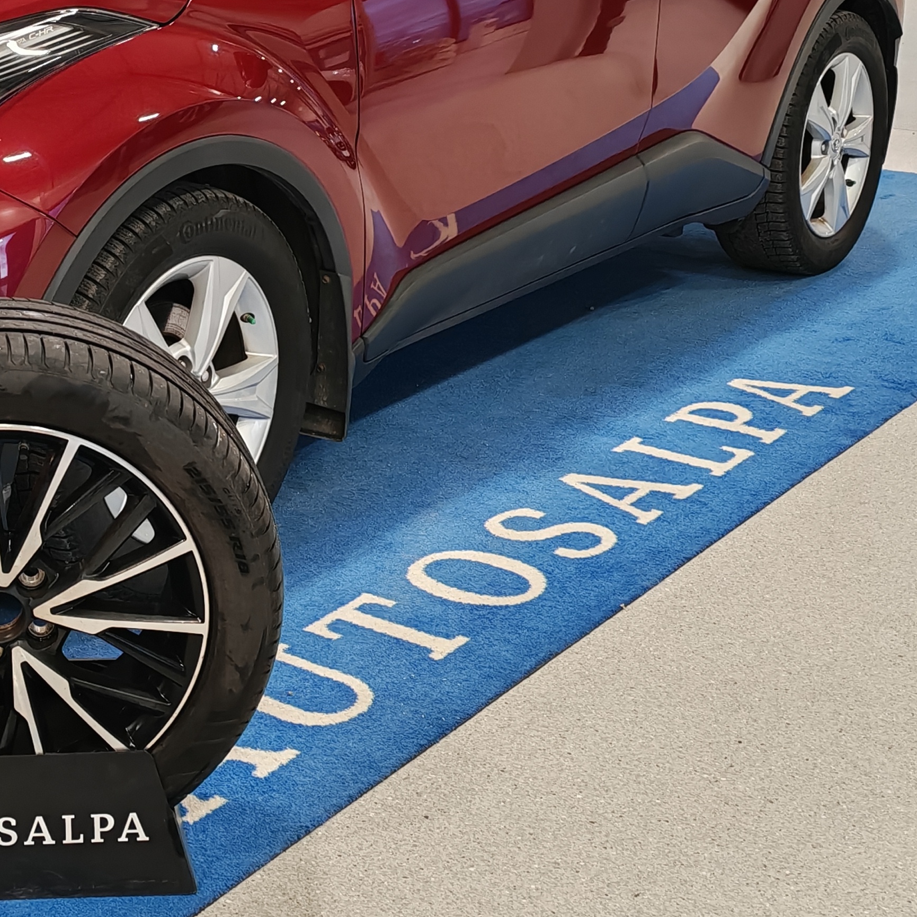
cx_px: 67
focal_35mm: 69
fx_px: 2068
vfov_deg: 24.6
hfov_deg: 24.2
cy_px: 196
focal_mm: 6.12
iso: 320
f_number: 1.9
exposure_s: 1/100
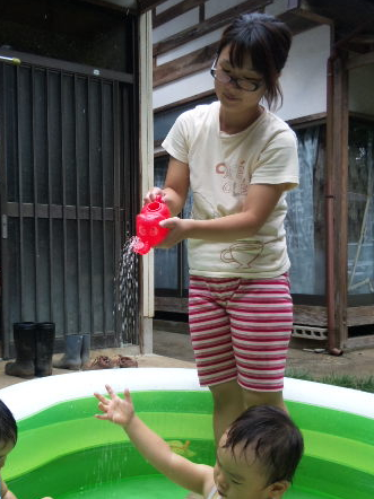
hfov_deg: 34.2
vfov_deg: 44.6
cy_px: 294
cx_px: 157
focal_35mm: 42
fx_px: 606
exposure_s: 1/167
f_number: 2.8
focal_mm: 4.82
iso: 100
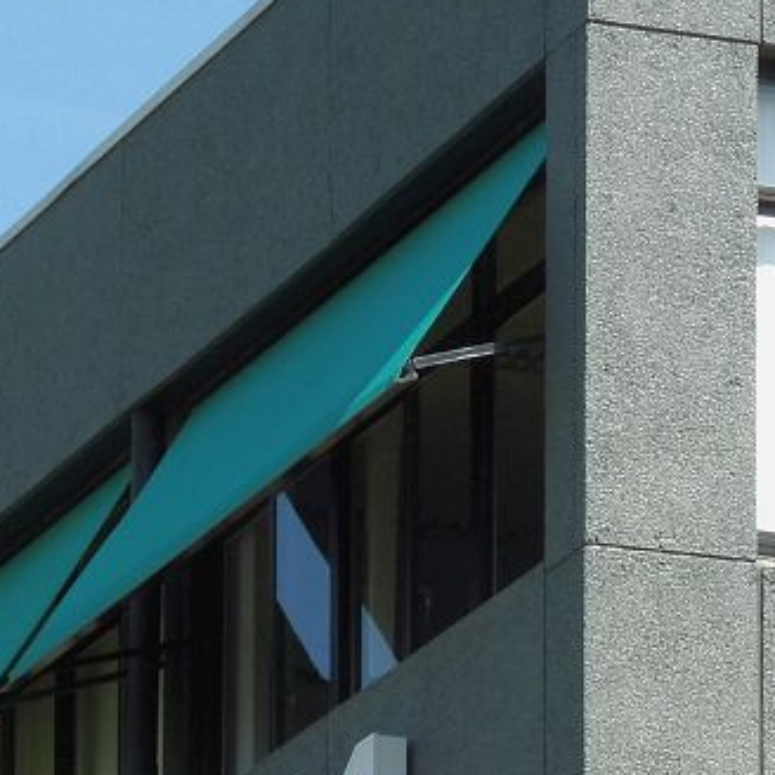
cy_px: 730
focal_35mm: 400
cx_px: 456
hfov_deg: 4.4
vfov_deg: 4.4
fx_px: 10132
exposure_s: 1/160
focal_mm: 25.9
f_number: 7.1
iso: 100
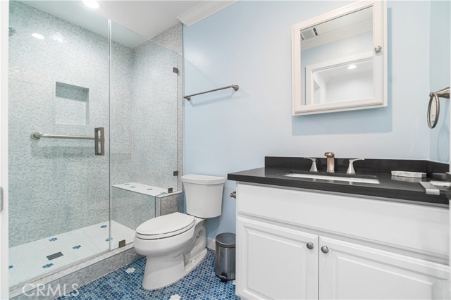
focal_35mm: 15
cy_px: 150
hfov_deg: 100.4
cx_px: 226
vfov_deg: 77.3
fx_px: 188
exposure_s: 1/13
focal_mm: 10
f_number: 7.1
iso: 320
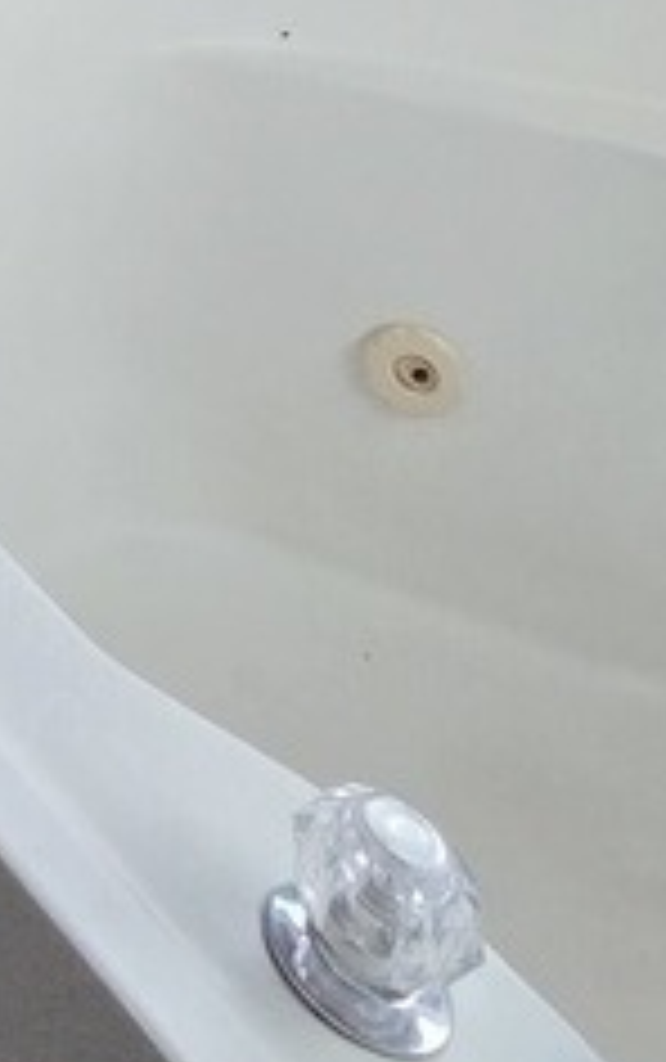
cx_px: -1008
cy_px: -760
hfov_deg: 13.6
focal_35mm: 63
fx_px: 1825
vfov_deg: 22.3
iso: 640
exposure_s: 1/359
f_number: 2.2
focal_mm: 2.2
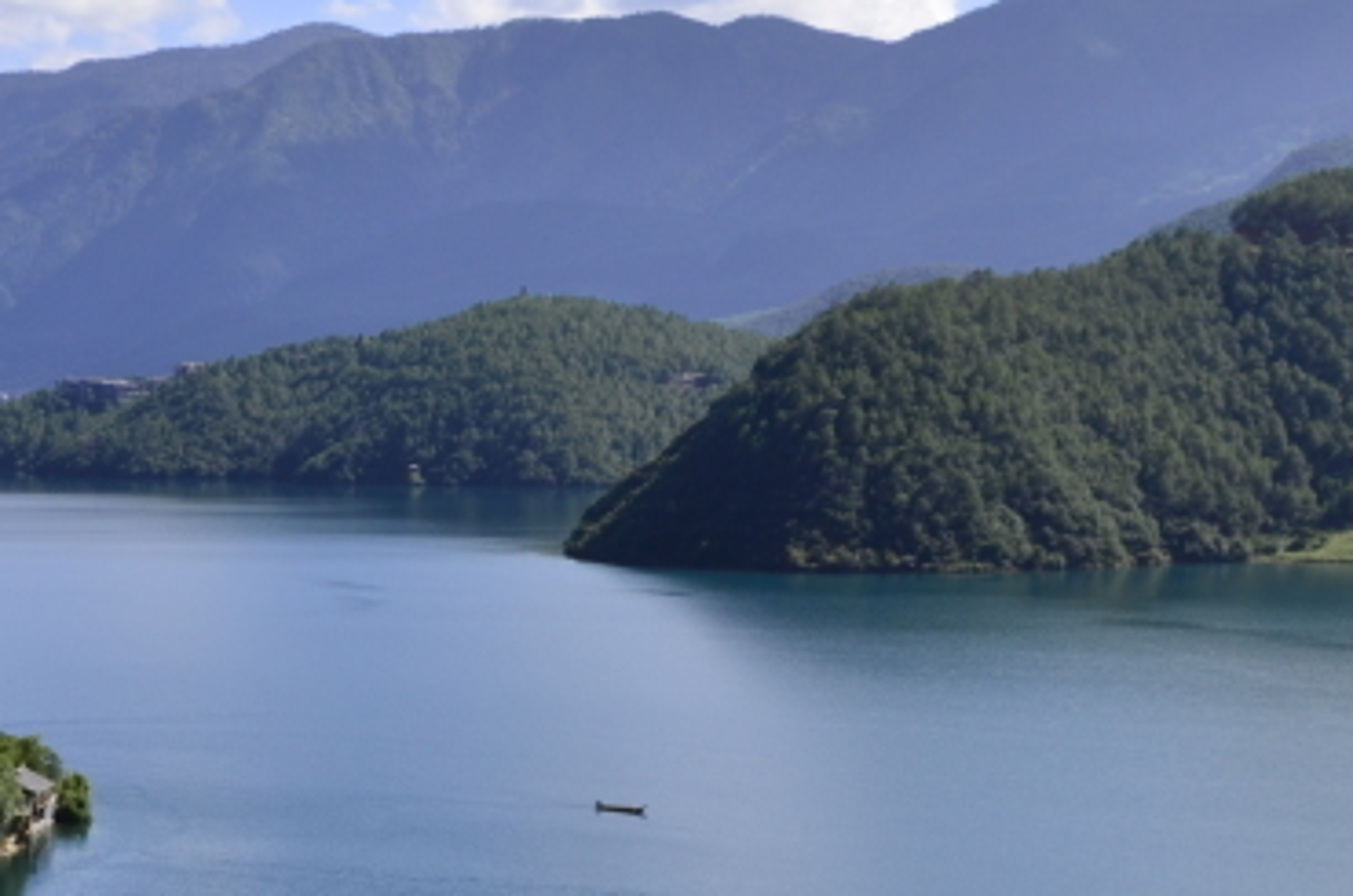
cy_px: 673
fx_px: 3113
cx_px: 304
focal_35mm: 83
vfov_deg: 16.3
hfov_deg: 24.2
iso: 125
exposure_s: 1/400
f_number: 9
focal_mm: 20
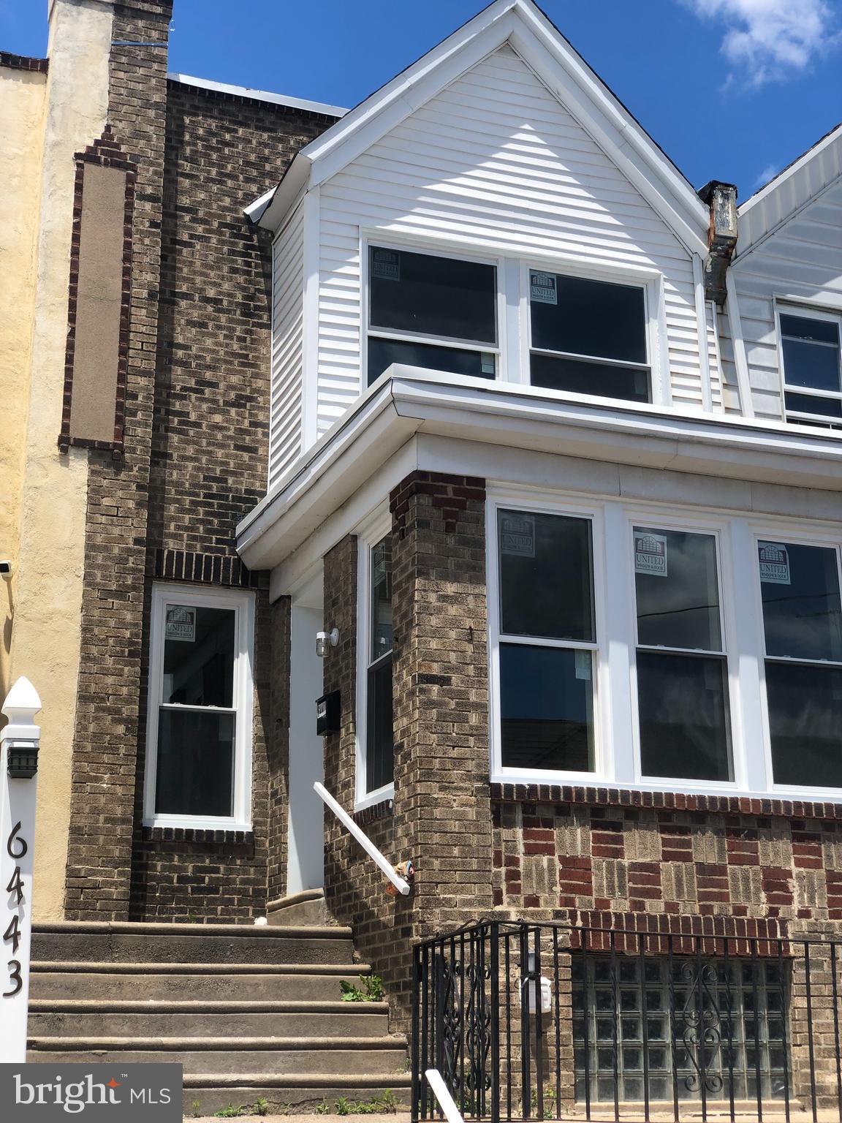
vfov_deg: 36.8
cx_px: 421
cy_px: 562
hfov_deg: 28.0
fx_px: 1686
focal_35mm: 52
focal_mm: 6
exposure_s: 1/1200
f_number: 2.4
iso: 16
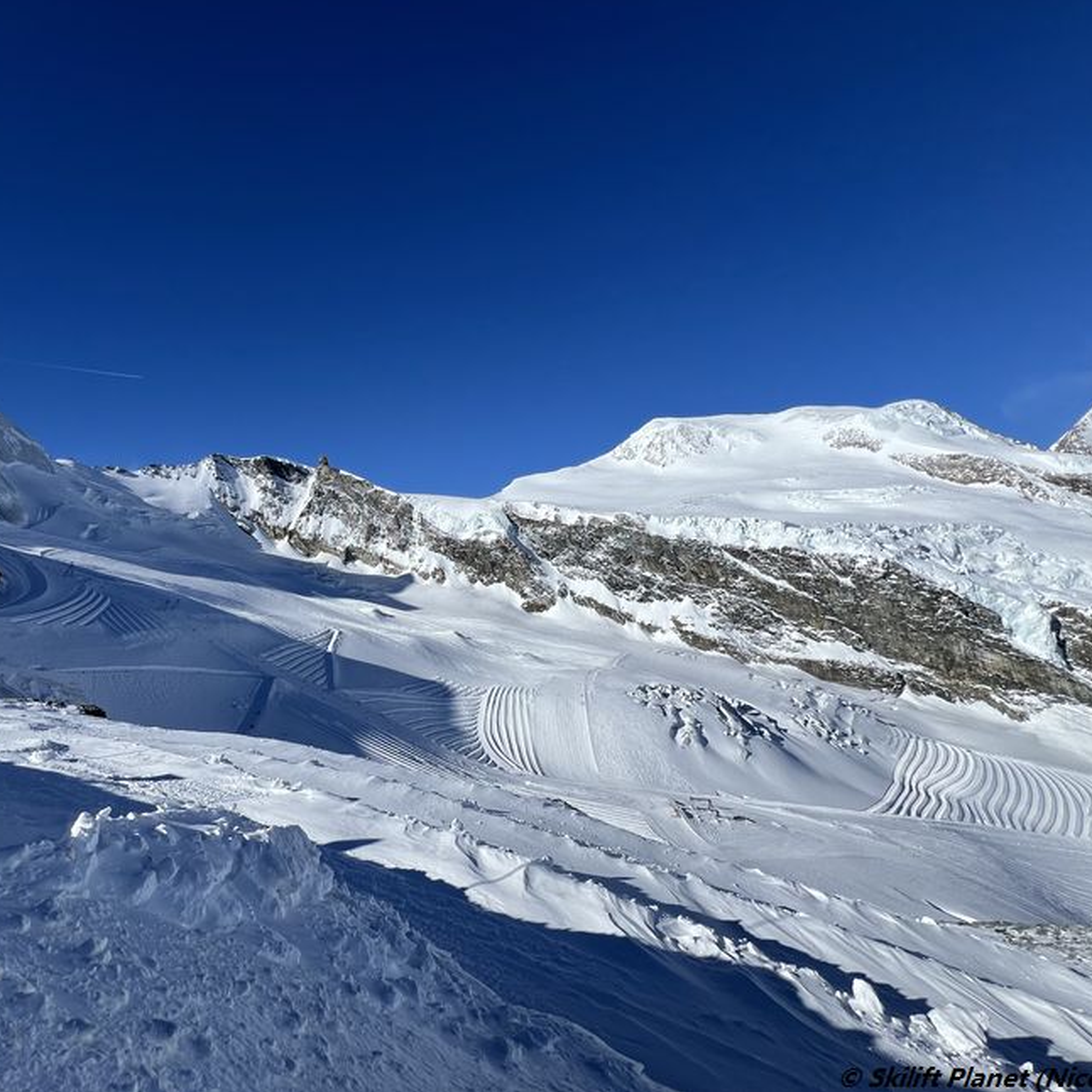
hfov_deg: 85.1
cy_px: 523
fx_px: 571
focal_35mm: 16
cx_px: 385
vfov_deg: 87.4
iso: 32
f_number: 1.8
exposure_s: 1/4785
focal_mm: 1.57
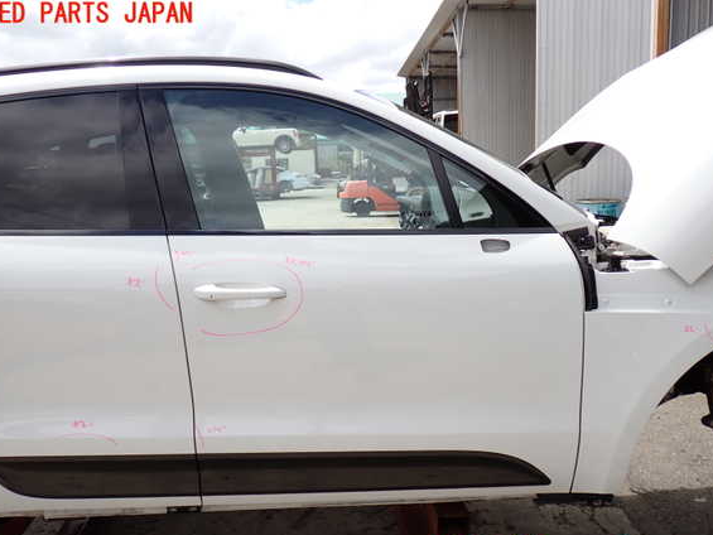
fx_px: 700
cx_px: 342
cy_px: 283
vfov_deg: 41.8
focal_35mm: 34
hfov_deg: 53.9
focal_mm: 5.79
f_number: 2.4
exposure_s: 1/1250
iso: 100
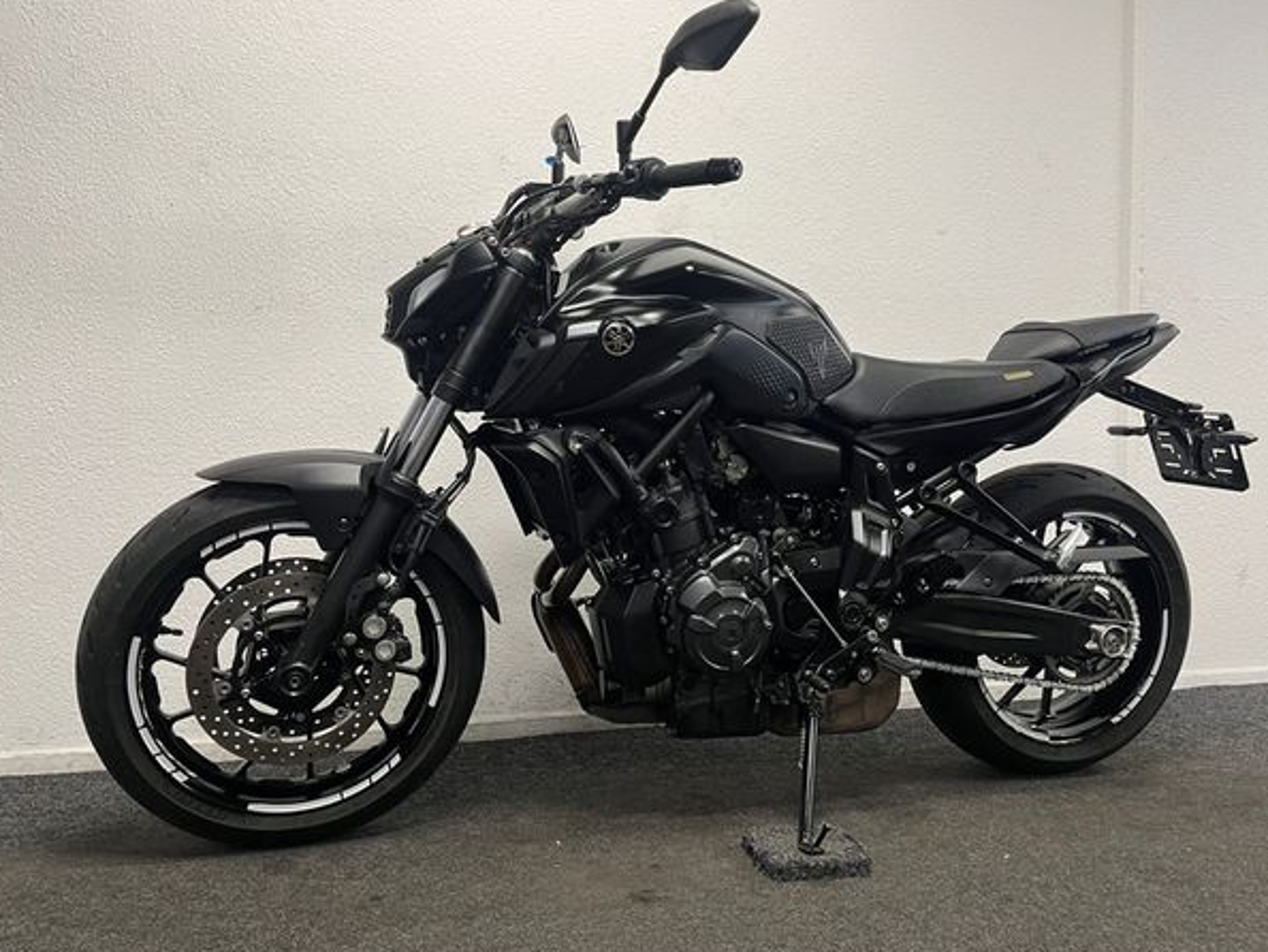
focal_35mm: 28
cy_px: 465
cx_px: 668
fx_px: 1026
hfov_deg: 63.4
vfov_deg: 49.8
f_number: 1.6
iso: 80
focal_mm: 5.1
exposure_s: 1/50
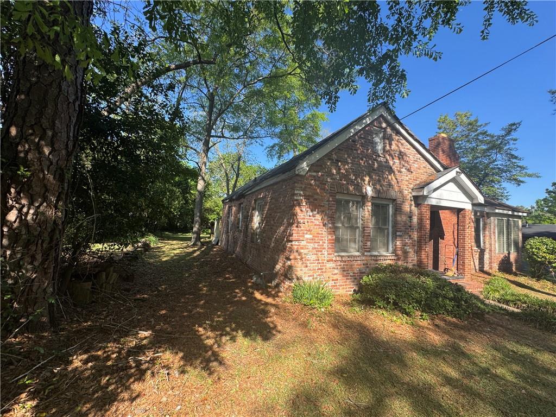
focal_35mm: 14
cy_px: 208
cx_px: 278
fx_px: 225
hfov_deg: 102.1
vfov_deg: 85.7
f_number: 2.2
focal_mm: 2.22
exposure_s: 1/522
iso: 40
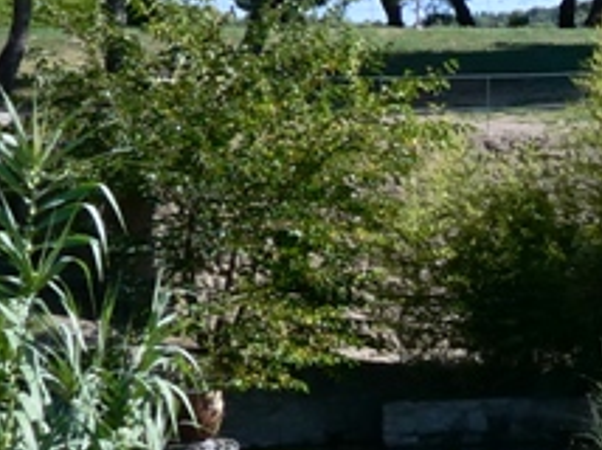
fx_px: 3874
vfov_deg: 6.6
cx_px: 1381
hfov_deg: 8.3
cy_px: 267
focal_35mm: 223
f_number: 3.8
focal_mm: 7.2
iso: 80
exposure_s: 1/500
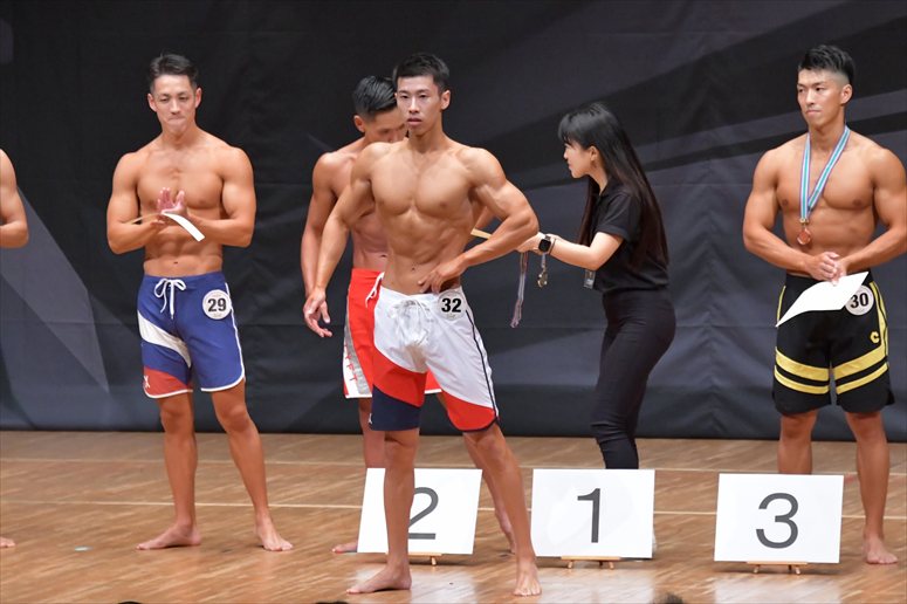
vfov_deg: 5.1
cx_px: 454
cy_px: 302
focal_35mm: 270
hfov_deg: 7.6
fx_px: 6799
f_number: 5.6
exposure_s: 1/400
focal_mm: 180
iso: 8000
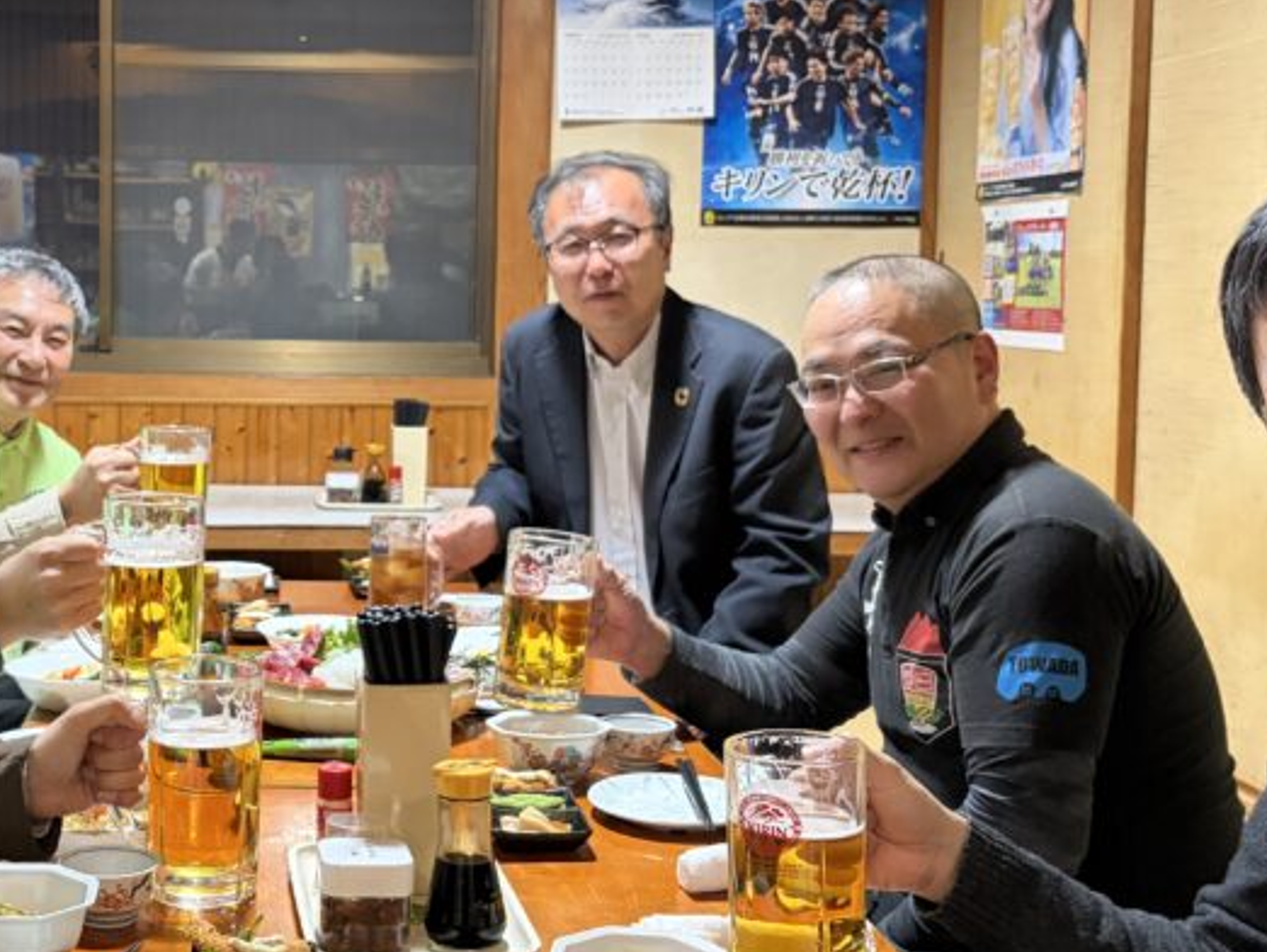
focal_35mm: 51
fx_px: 1868
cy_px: 379
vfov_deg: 28.5
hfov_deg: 36.7
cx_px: 333
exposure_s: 1/60
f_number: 1.6
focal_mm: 5.96
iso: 500
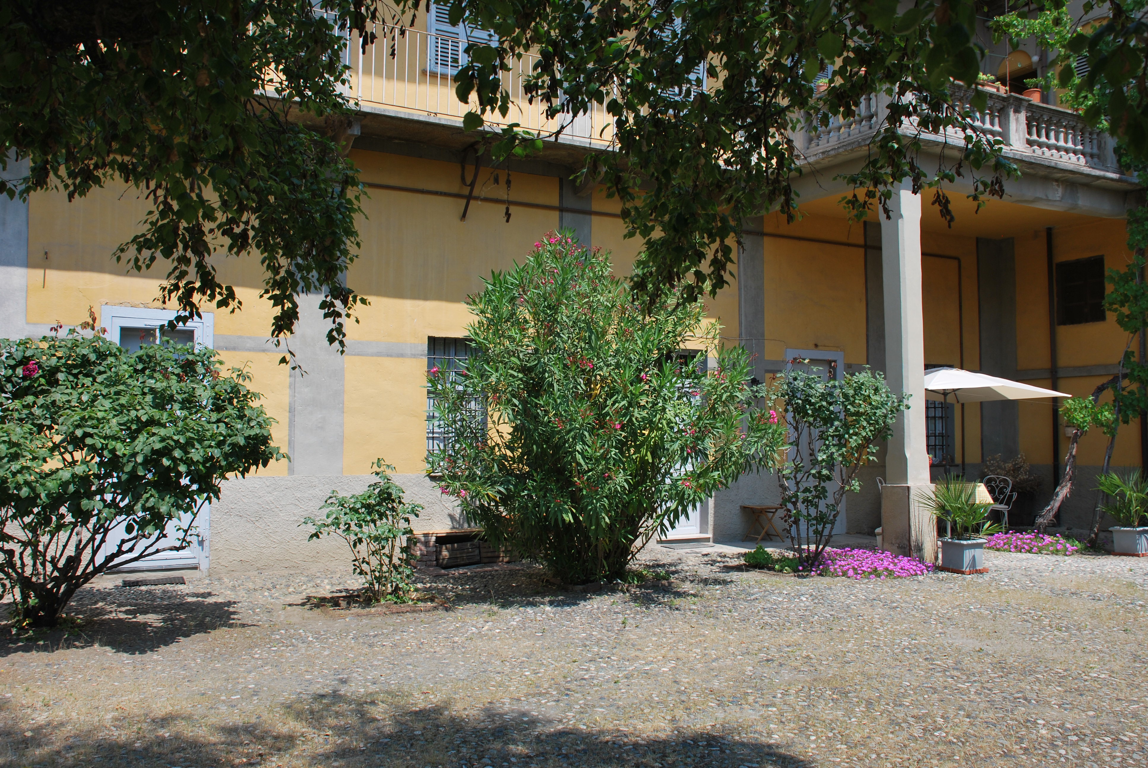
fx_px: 958
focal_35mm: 30
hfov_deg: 61.9
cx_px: 574
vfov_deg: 43.7
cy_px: 384
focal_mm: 20
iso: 100
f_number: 8
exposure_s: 1/250
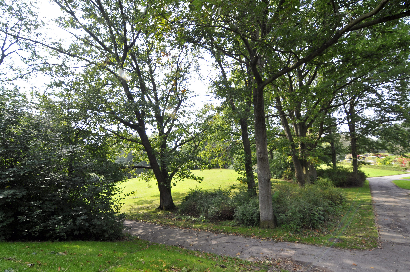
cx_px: 205
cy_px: 136
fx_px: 188
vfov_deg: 71.9
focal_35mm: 16
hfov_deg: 95.0
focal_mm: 11
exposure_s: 1/80
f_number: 5.6
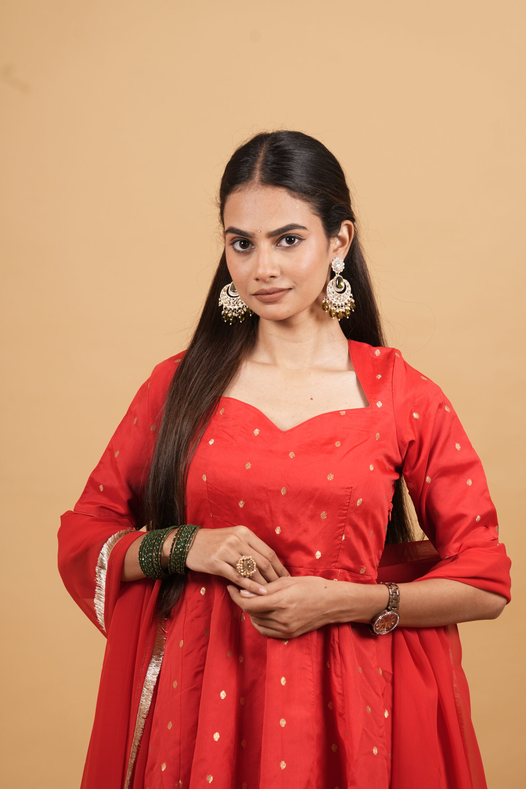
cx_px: 263
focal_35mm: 200
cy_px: 394
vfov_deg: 10.3
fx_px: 4382
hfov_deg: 6.9
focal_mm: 200
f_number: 6.3
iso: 160
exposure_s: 1/125
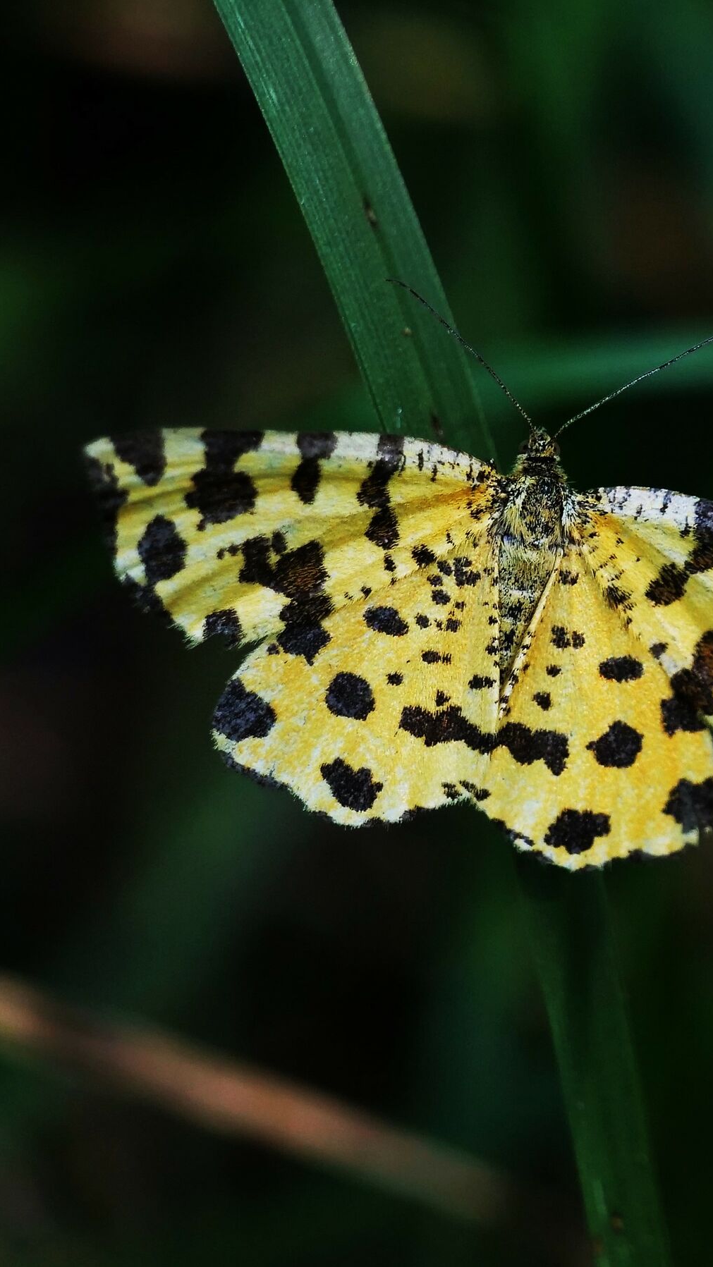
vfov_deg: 1.9
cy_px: 634
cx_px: 563
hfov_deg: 1.0
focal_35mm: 1164
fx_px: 39117
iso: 800
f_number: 6.3
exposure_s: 1/250
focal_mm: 400
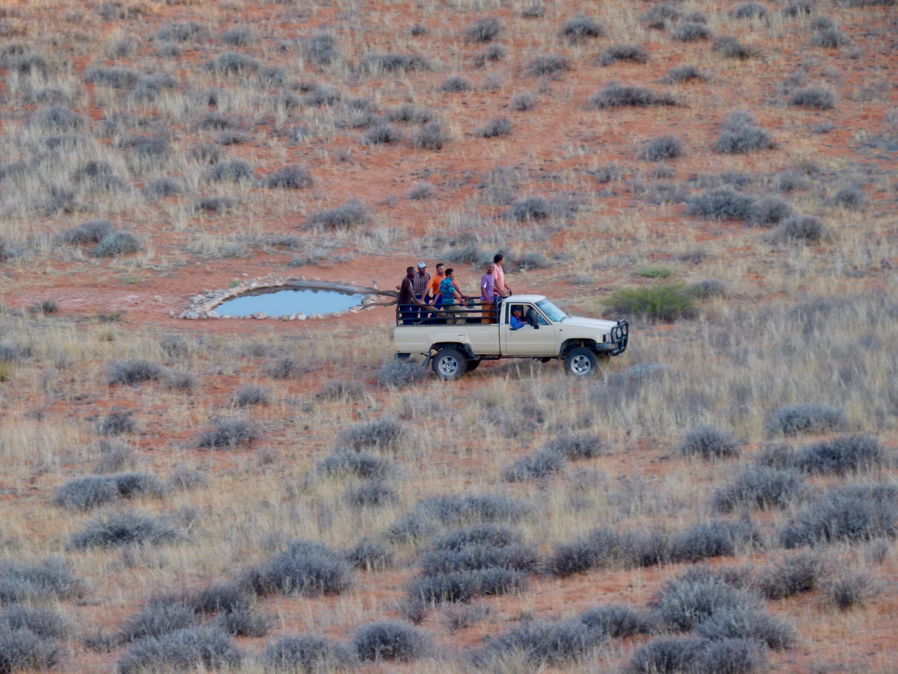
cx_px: 449
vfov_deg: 7.6
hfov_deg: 10.1
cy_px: 337
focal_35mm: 195
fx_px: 5059
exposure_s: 1/50
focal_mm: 35.2
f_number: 3.8
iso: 100
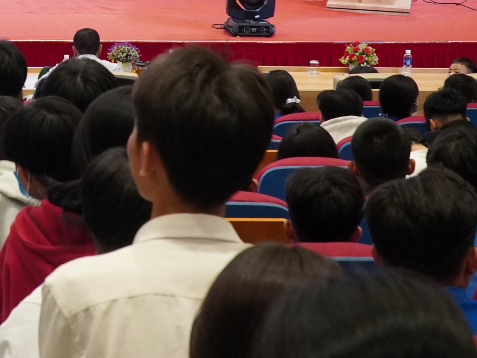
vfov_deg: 15.0
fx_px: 1329
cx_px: -145
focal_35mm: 96
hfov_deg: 18.9
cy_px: -34
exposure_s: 1/160
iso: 2000
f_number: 5
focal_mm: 23
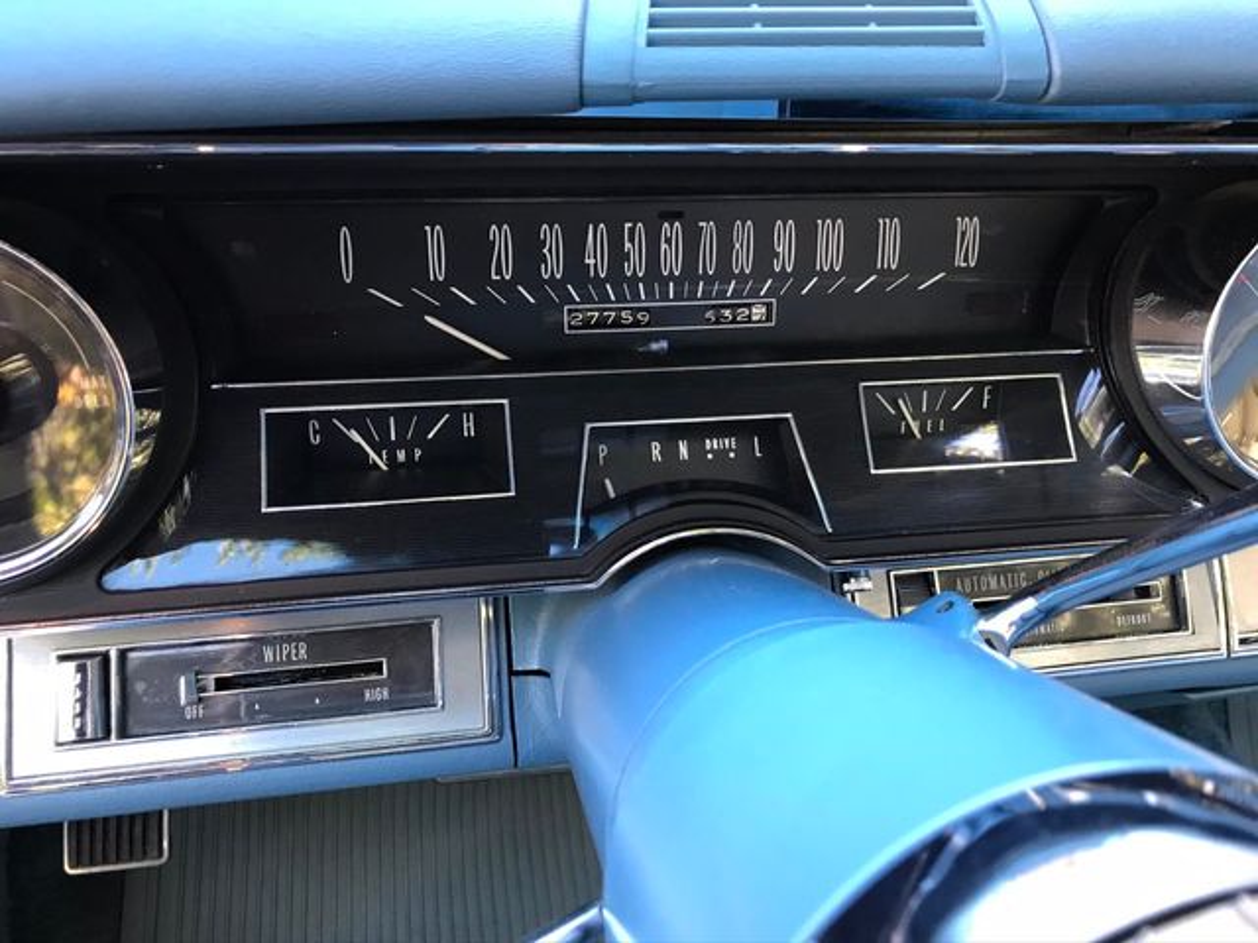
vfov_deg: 49.7
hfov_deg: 63.4
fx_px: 1018
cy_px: 472
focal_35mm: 28
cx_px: 629
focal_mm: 3.99
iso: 40
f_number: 1.8
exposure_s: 1/17
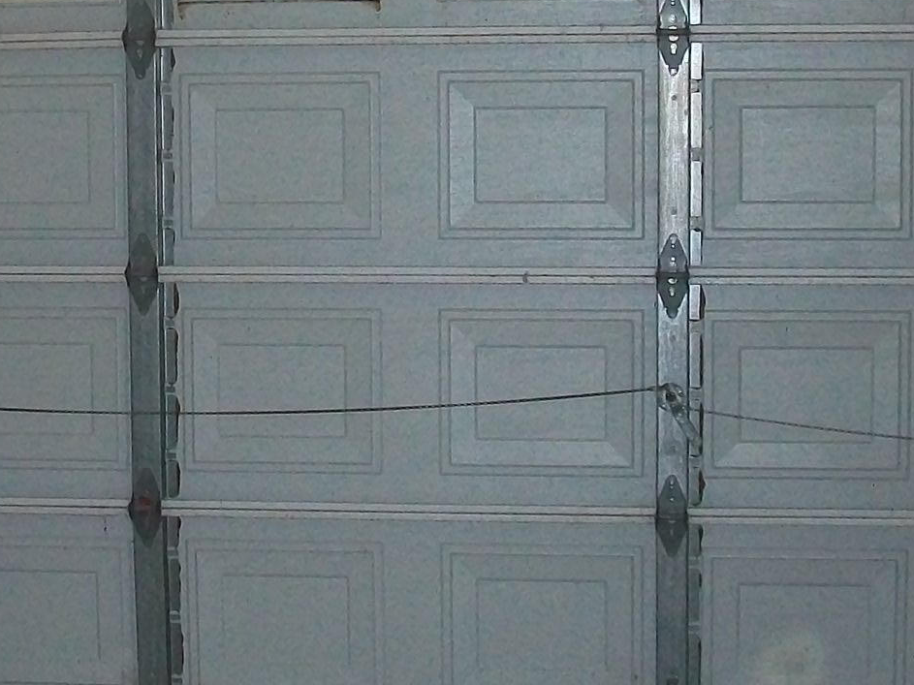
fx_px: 2323
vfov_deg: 16.7
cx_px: 375
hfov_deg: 22.2
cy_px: 201
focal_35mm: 88
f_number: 2.8
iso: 160
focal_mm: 5.7
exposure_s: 1/60
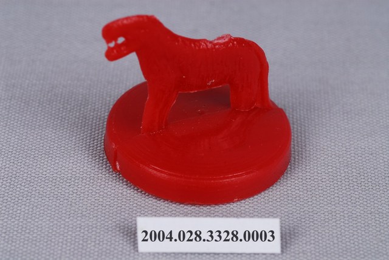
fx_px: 973
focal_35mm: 90
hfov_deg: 22.6
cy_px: 130
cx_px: 194
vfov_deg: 15.2
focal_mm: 60
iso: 100
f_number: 25
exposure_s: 1/125
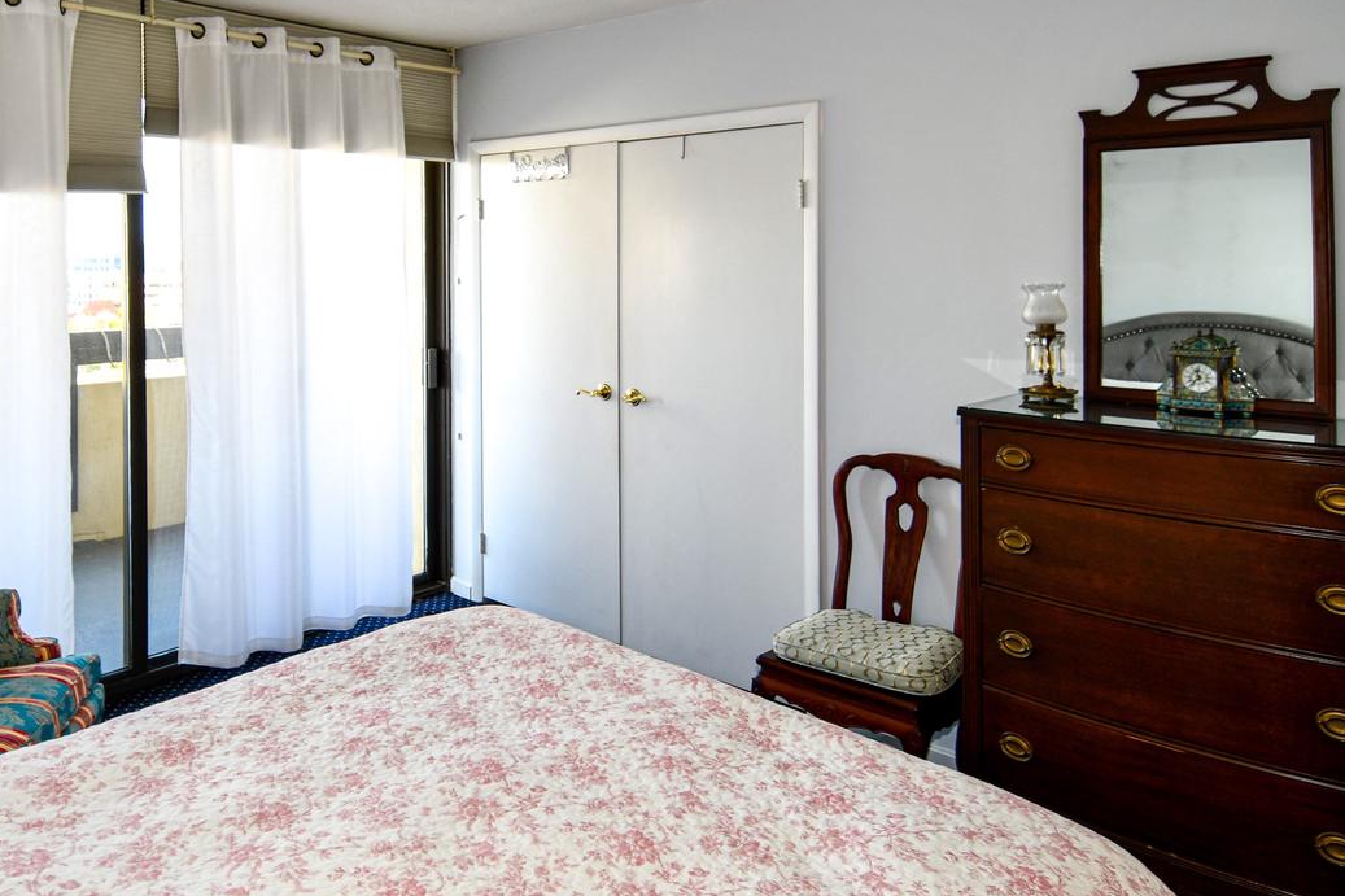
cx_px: 510
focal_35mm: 25
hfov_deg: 70.4
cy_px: 441
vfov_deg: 51.3
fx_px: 934
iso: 200
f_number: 4
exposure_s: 1/60
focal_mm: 12
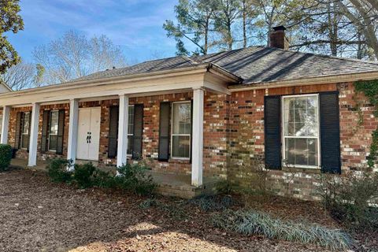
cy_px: 110
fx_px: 273
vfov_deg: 49.4
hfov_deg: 69.4
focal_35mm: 26
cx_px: 183
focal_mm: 6.76
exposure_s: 1/1493
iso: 100
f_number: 1.78
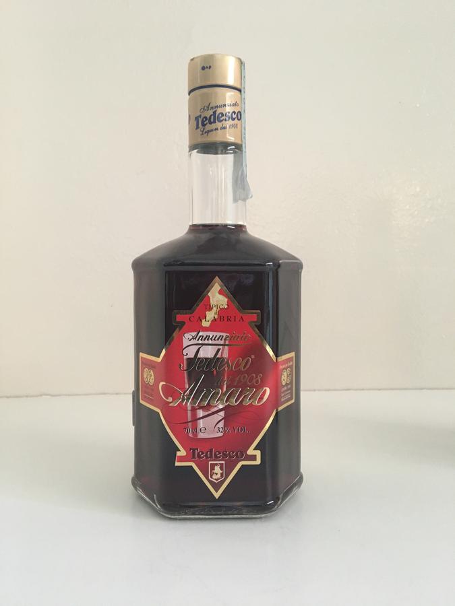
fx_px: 508
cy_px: 303
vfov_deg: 61.7
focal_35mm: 29
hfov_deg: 48.2
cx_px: 228
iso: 200
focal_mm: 4.15
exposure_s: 1/33
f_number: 2.2
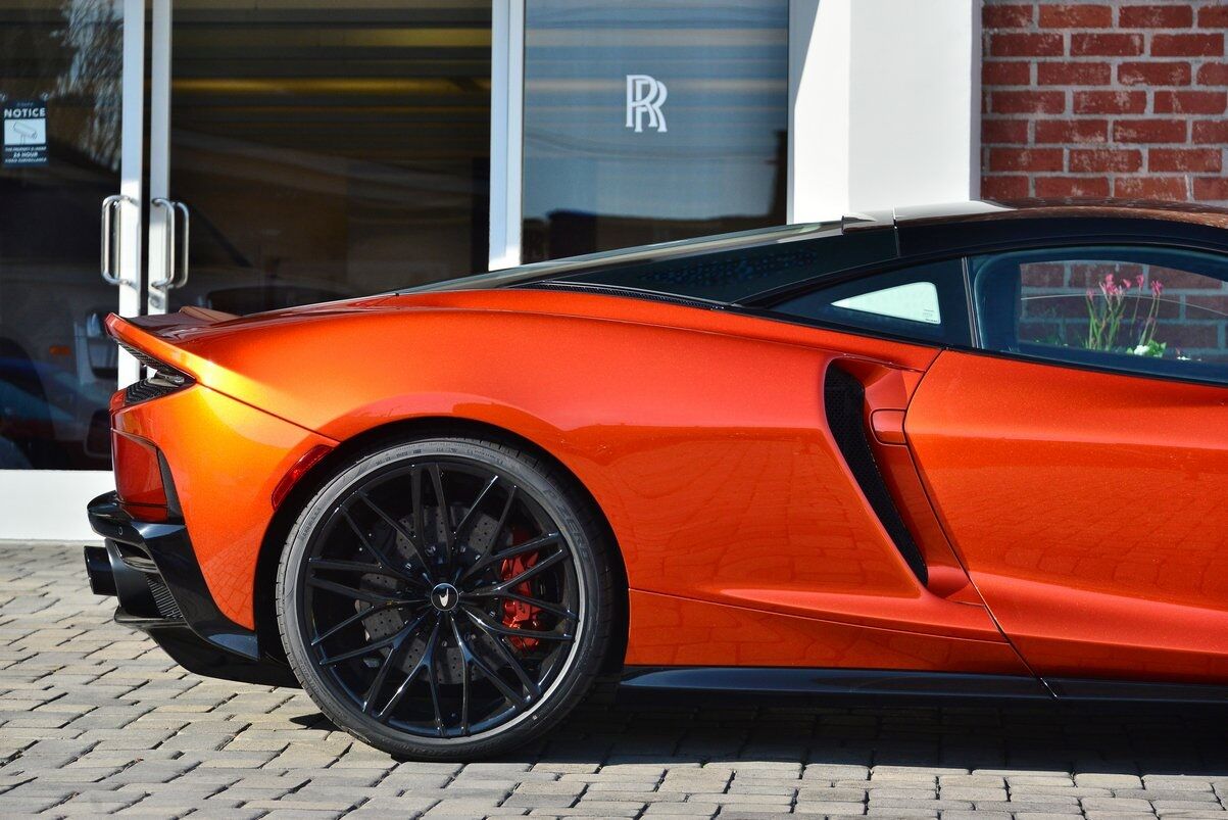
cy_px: 410
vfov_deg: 13.7
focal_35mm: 100
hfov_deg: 20.4
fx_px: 3412
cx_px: 614
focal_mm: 100
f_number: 5.3
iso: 640
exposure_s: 1/1250
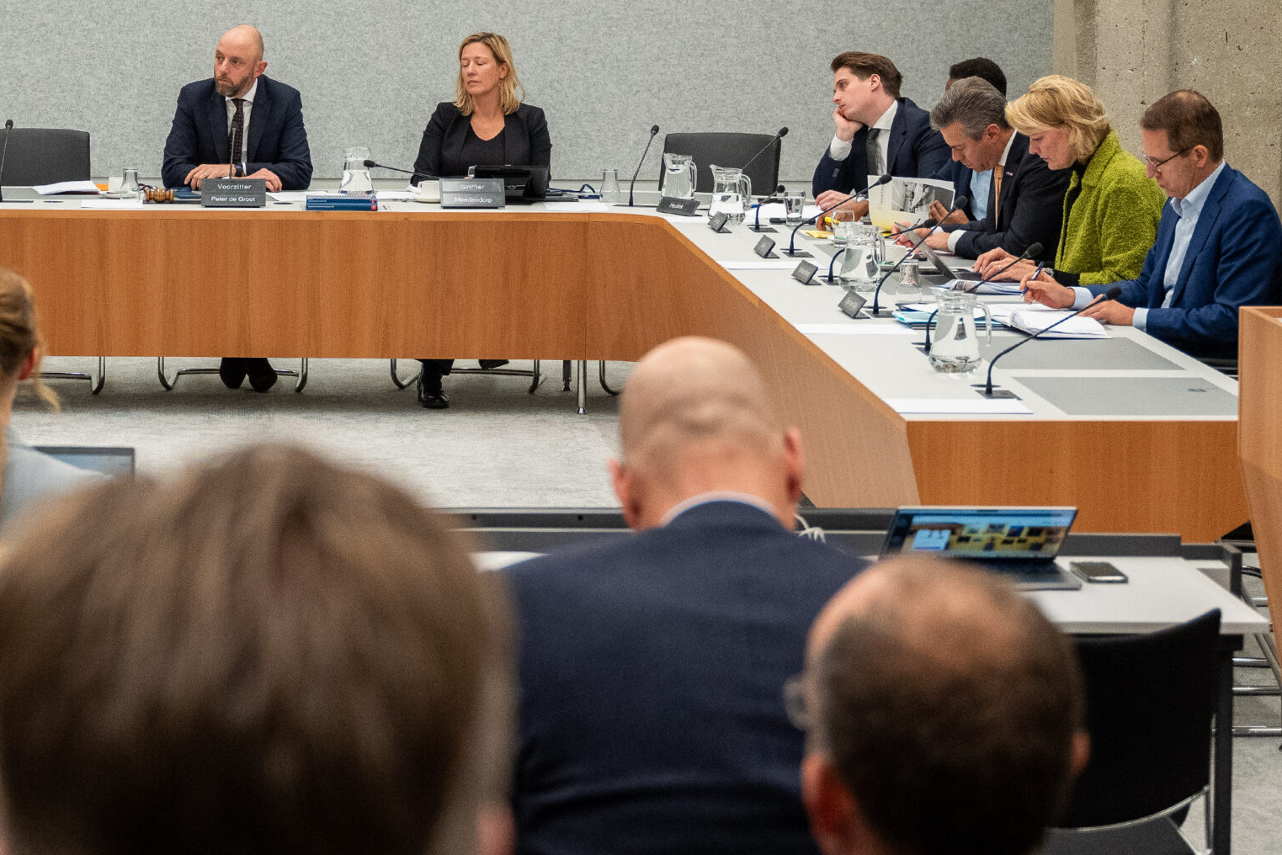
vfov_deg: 17.3
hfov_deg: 25.2
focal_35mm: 79
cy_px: 332
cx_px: 259
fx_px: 2814
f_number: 3.2
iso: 1600
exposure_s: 1/160
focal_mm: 47
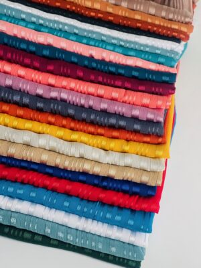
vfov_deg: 30.3
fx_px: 495
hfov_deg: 22.9
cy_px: 134
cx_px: 100
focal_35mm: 64
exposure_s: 1/121
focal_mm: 7.5
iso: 50
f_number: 2.2
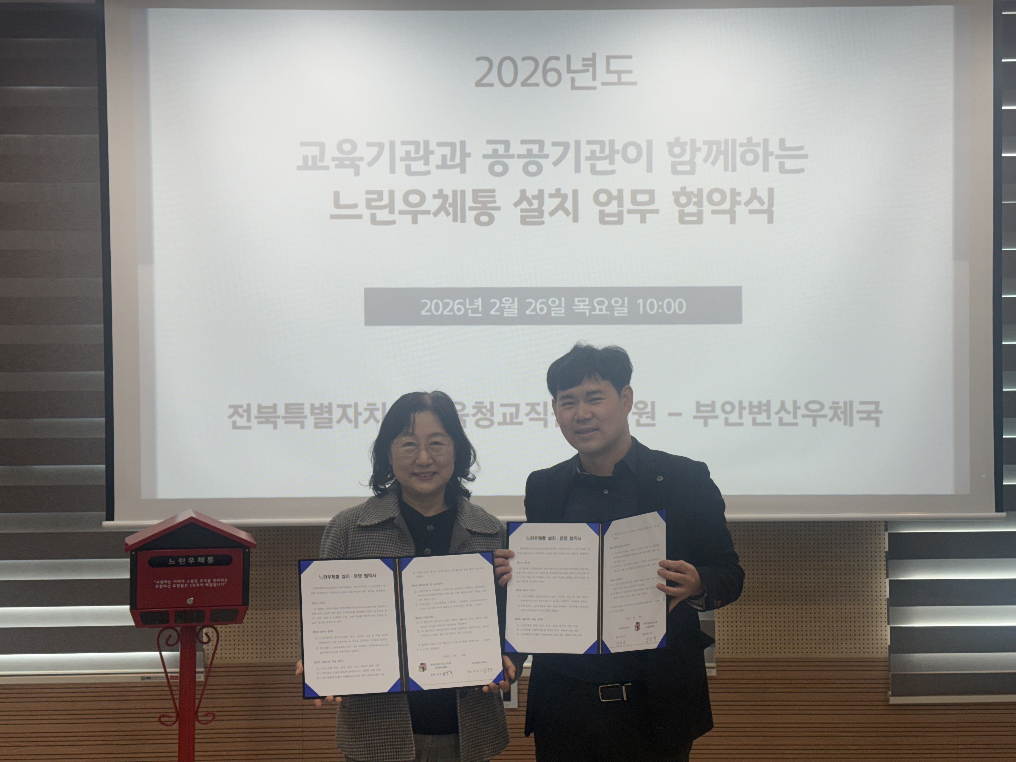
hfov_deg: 39.7
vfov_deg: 30.3
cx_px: 508
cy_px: 381
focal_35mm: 48
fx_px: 1409
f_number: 1.78
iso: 50
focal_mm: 6.76
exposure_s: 1/186
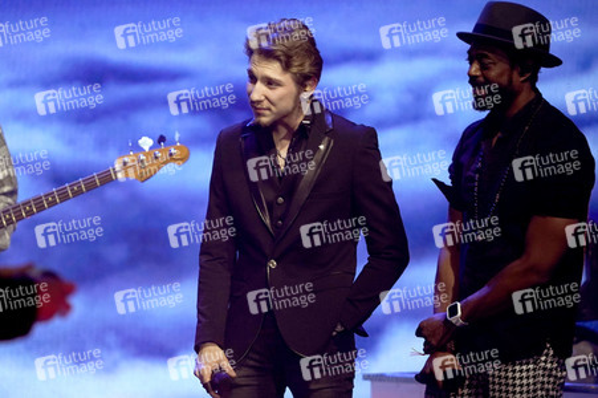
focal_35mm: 430
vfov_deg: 3.2
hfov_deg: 4.8
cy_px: 199
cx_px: 299
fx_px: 7137
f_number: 6.3
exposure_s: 1/160
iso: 3200
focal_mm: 430
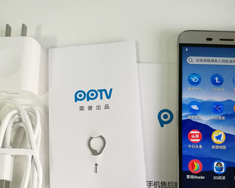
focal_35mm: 38
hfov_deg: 47.8
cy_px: 121
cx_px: 130
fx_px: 264
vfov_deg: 38.8
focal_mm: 4.5
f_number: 2.2
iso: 500
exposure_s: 1/25
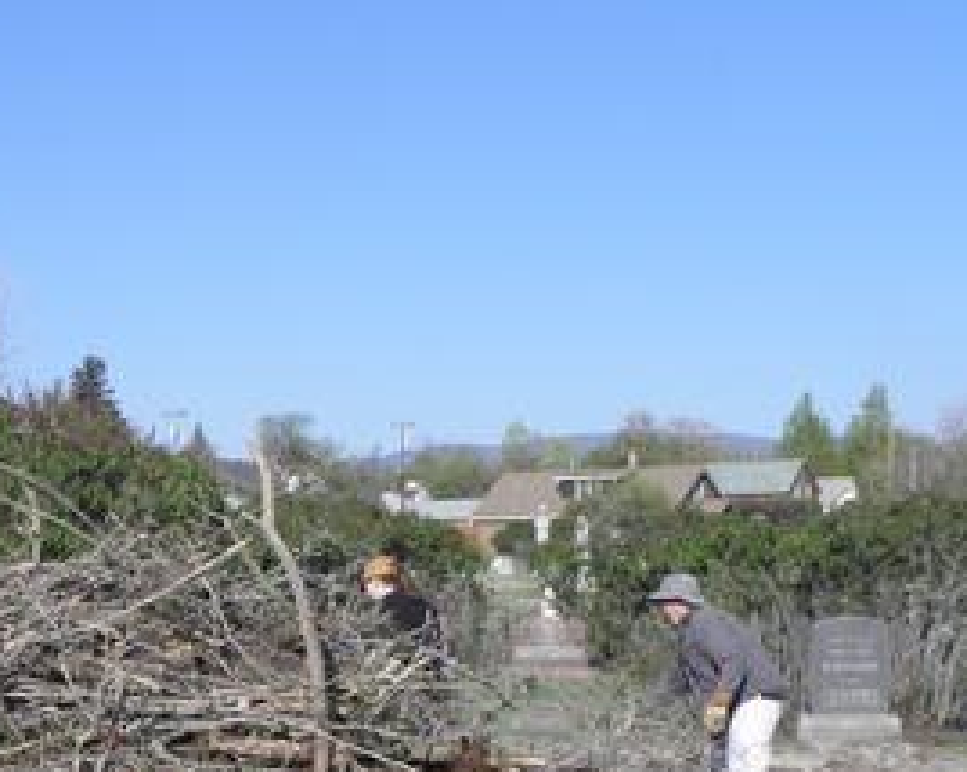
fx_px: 2402
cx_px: 126
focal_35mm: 84
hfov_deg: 22.3
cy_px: 768
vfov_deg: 17.8
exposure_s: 1/320
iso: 64
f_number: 5.6
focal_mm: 6.44
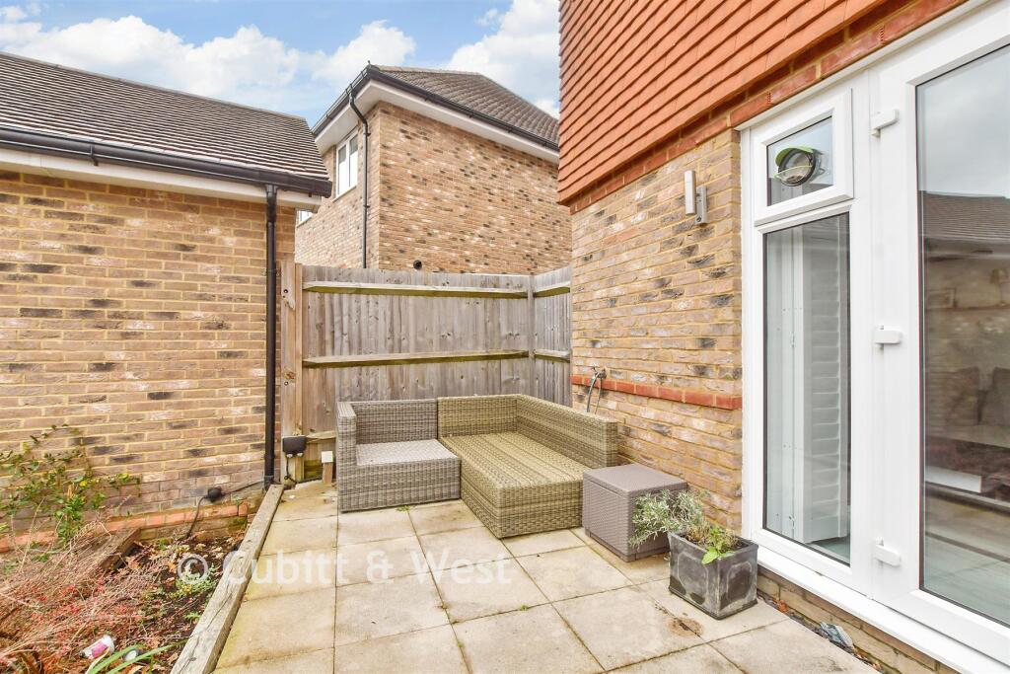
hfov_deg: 100.4
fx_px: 421
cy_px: 337
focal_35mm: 15
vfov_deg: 77.3
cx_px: 505
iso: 400
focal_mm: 10
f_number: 8
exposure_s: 1/160
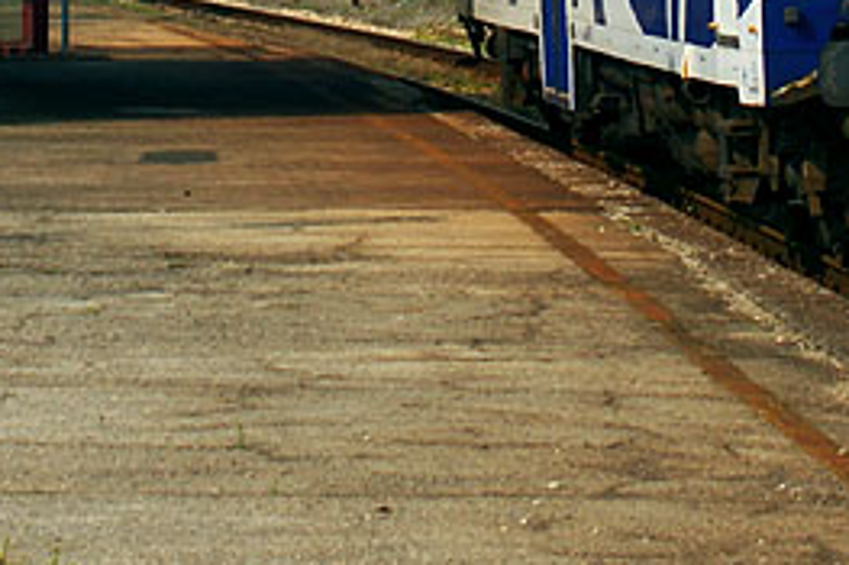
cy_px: -439
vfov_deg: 5.1
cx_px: 345
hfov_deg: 7.8
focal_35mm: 263
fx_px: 6197
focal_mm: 45
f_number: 6.3
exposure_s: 1/500
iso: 100
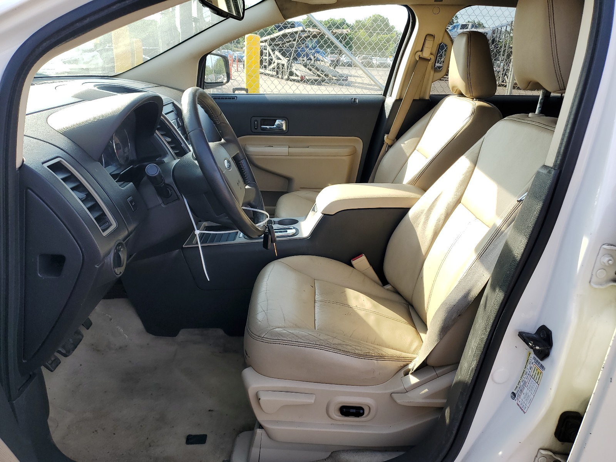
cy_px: 231
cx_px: 308
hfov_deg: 67.3
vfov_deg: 53.1
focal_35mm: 26
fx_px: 463
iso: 50
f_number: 1.5
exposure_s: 1/556
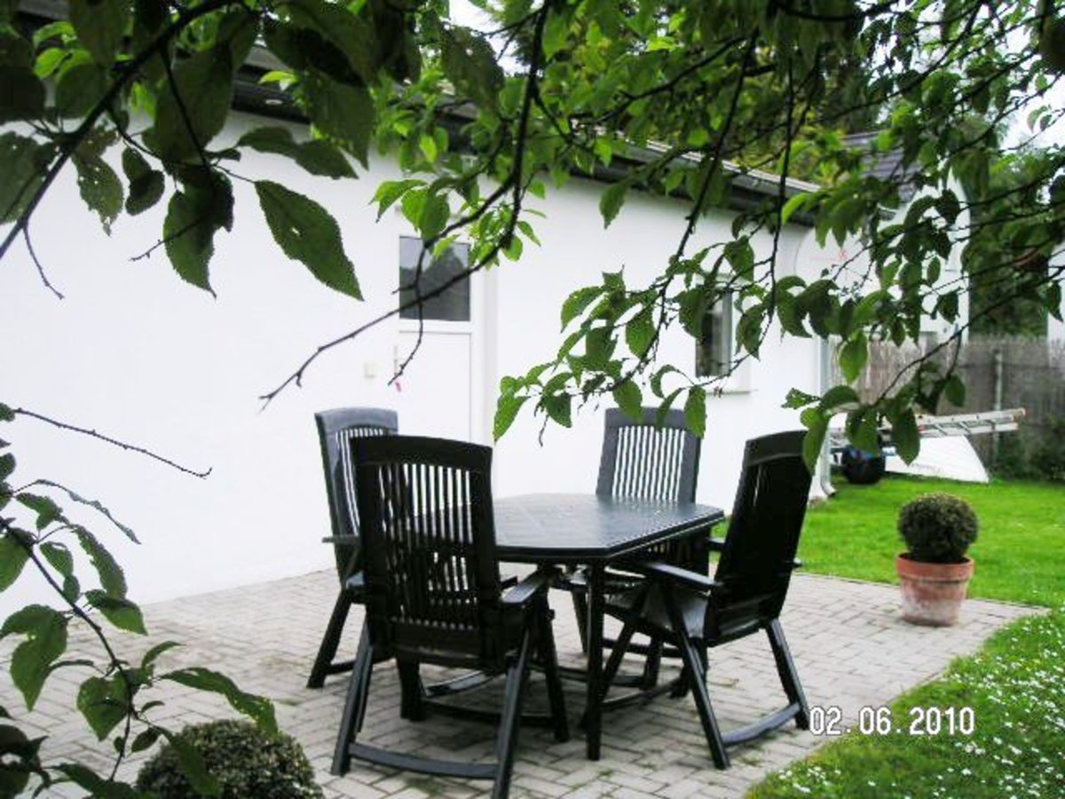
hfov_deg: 49.0
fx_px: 1169
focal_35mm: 38
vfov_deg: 37.7
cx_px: 532
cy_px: 400
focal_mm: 6
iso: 50
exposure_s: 1/750
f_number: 2.8
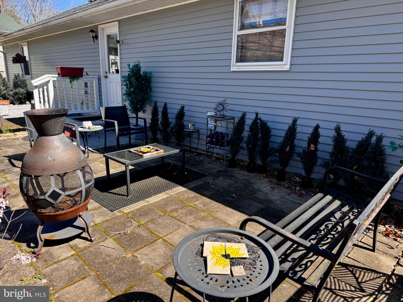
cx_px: 202
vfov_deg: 56.8
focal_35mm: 24
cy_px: 151
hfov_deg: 71.6
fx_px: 279
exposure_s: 1/1285
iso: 80
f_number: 1.78
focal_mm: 6.76
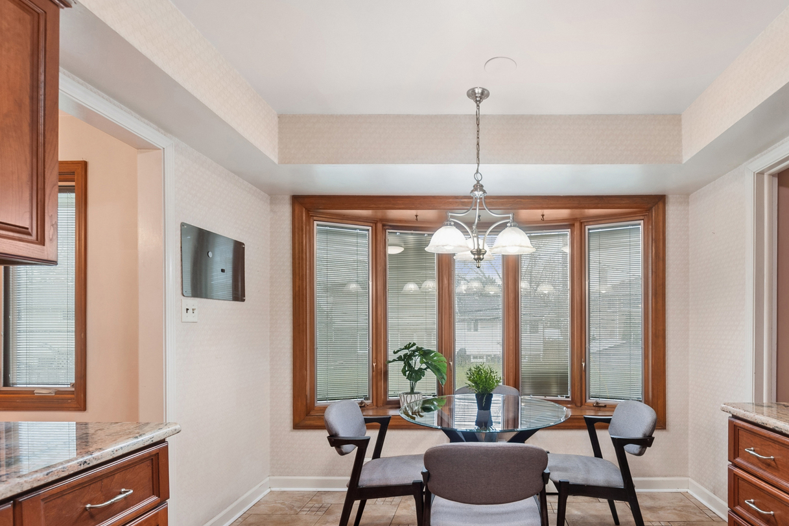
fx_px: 438
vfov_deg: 61.0
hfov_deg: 83.3
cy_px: 332
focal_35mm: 20
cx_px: 460
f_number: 8
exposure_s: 1/15
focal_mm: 15
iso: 400
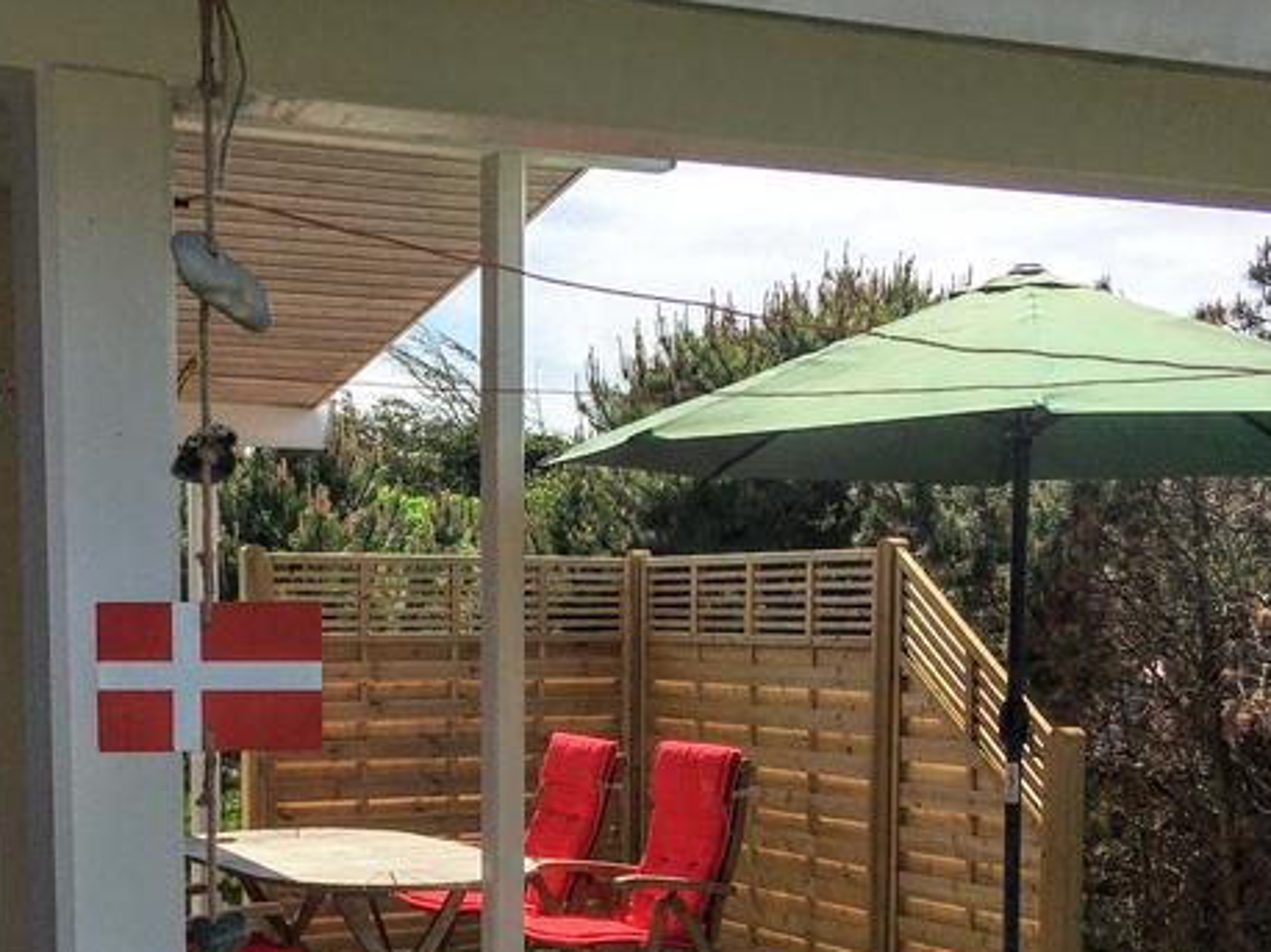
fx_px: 2092
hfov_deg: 33.6
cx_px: 461
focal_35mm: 57
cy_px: 773
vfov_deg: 25.2
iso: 25
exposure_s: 1/2331
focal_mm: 4.15
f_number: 2.2
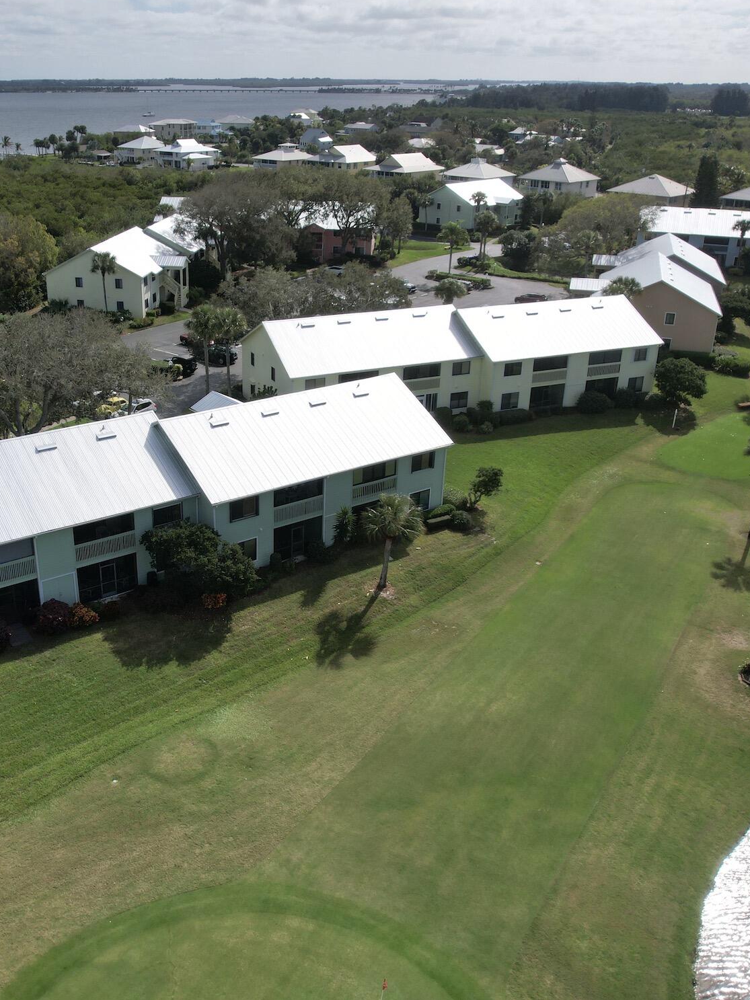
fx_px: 925
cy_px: 496
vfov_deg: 56.8
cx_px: 272
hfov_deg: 43.7
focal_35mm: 32
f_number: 2.8
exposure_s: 1/4000
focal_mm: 8.38
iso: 100
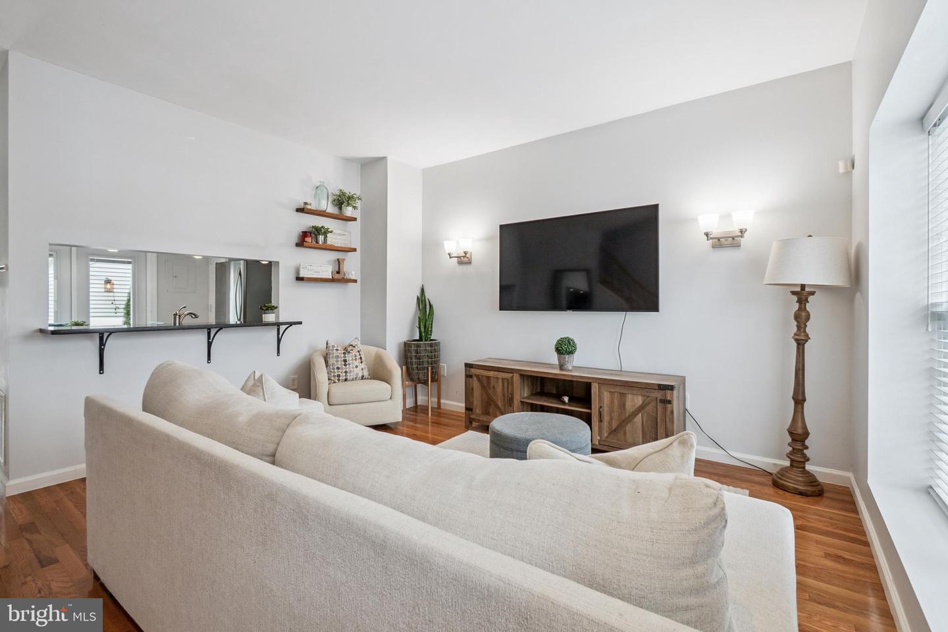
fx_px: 395
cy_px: 316
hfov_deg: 100.4
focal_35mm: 15
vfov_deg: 77.3
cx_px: 474
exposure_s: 1/40
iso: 400
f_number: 8
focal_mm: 10
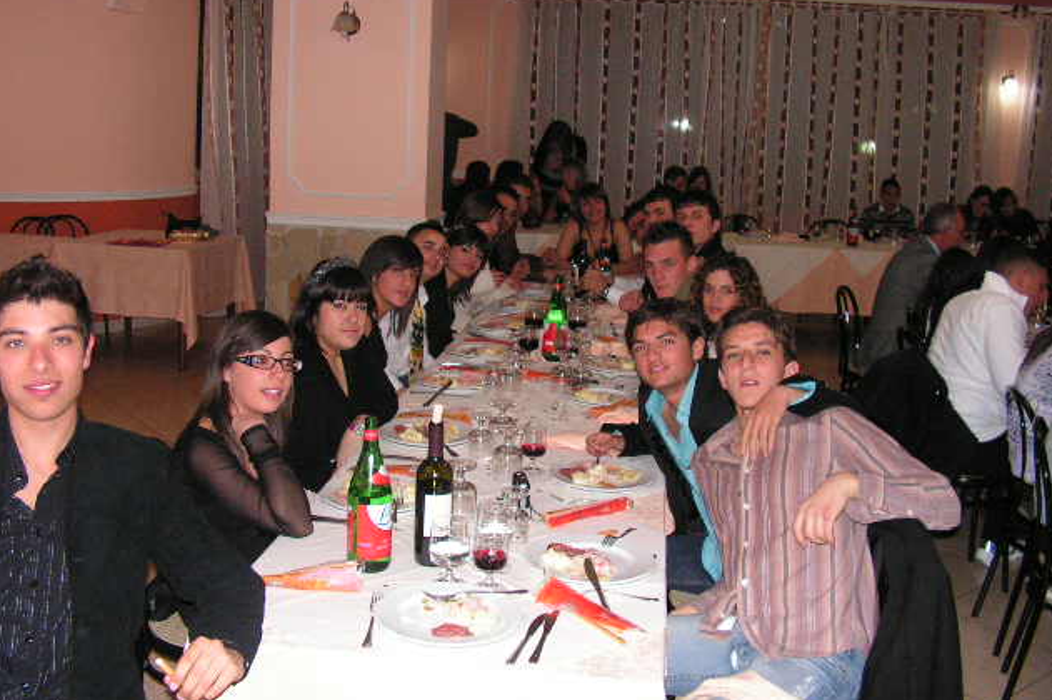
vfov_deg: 35.0
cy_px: 337
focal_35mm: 38
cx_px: 530
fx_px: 1110
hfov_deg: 50.7
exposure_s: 1/40
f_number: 3.2
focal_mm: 6
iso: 200
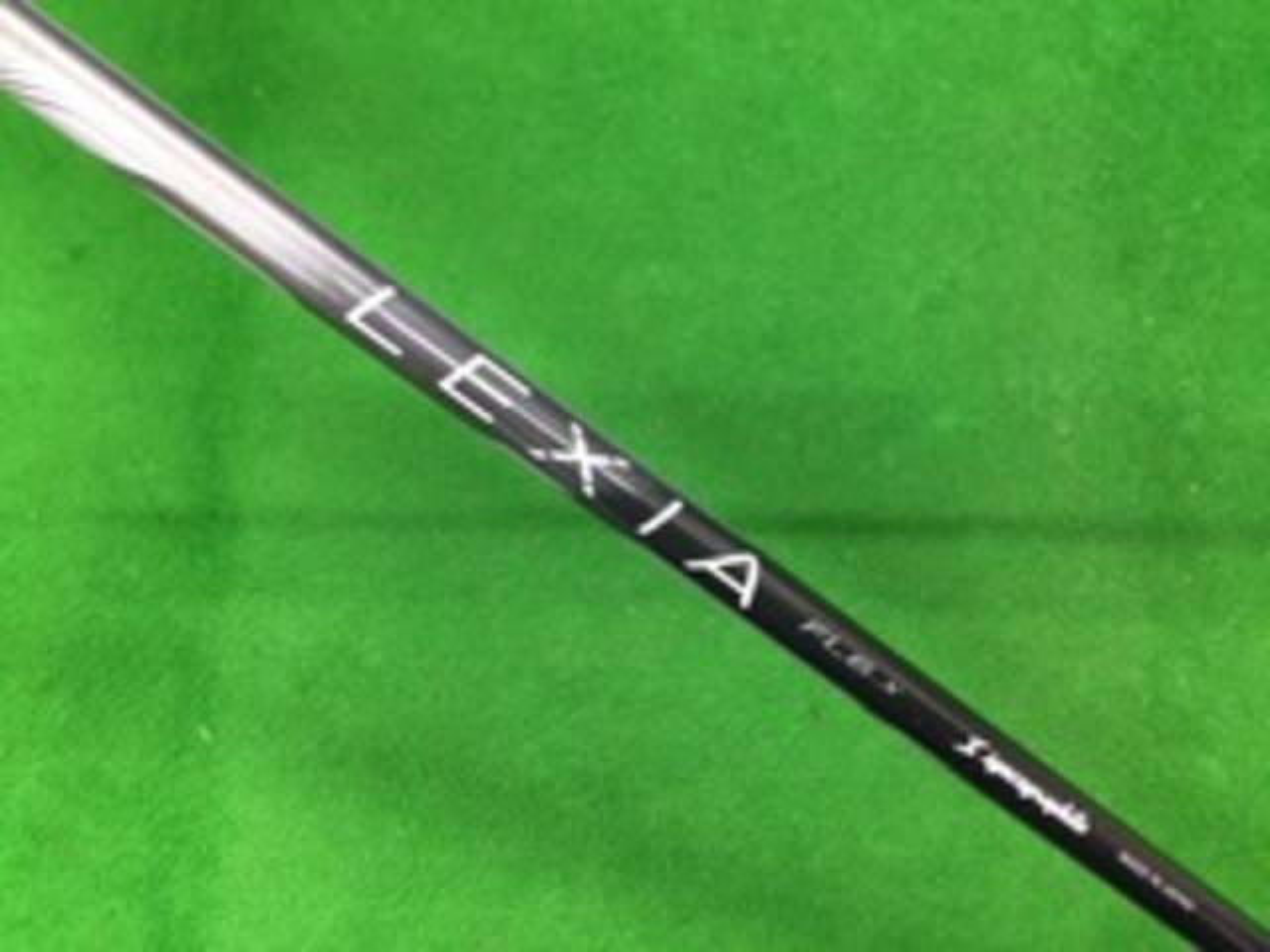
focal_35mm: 31
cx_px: 635
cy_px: 476
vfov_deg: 45.4
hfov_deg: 58.4
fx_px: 1137
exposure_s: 1/24
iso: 200
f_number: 2.4
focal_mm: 3.3
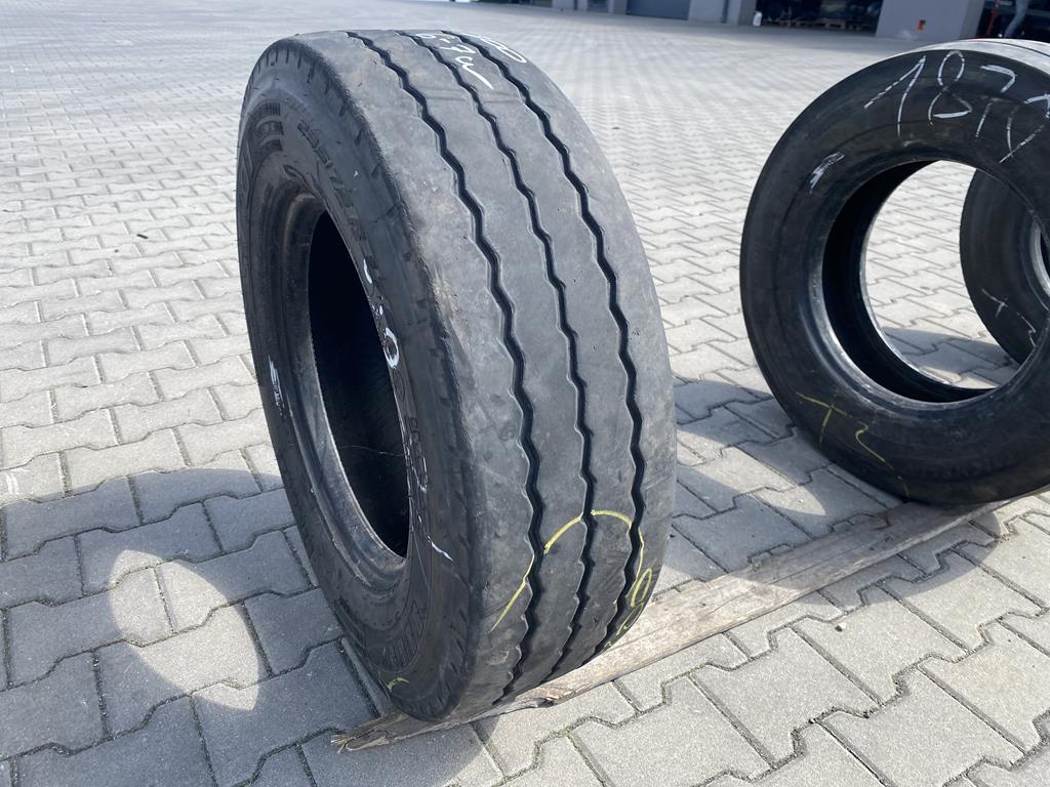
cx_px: 525
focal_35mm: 26
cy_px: 394
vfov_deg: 53.1
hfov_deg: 67.3
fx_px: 789
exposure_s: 1/845
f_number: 1.8
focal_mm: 4.25
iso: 32
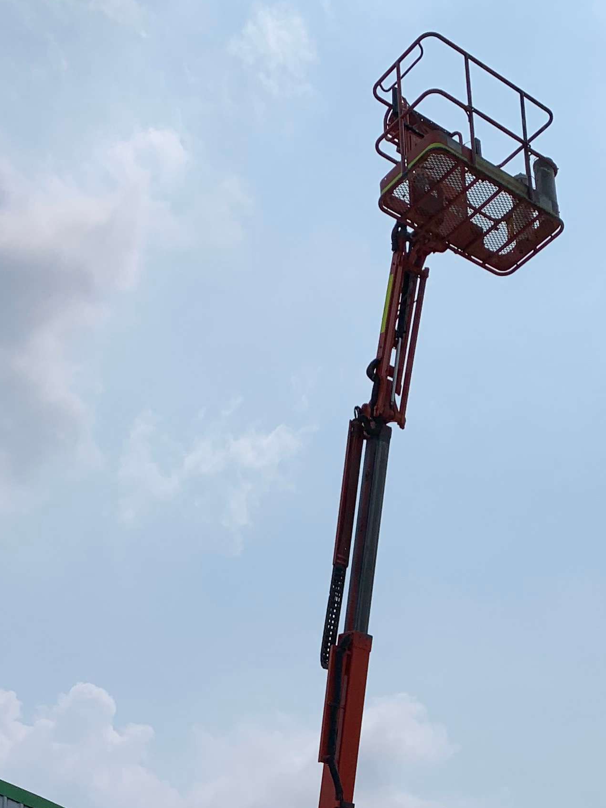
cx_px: 367
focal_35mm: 62
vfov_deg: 28.6
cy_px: 867
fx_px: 1447
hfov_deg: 23.6
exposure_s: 1/11765
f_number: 1.8
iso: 25
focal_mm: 4.25
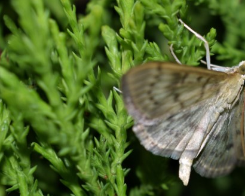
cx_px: 186
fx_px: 985
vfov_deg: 11.4
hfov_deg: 14.1
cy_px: 103
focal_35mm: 136
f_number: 8
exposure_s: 1/60
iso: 100
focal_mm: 55
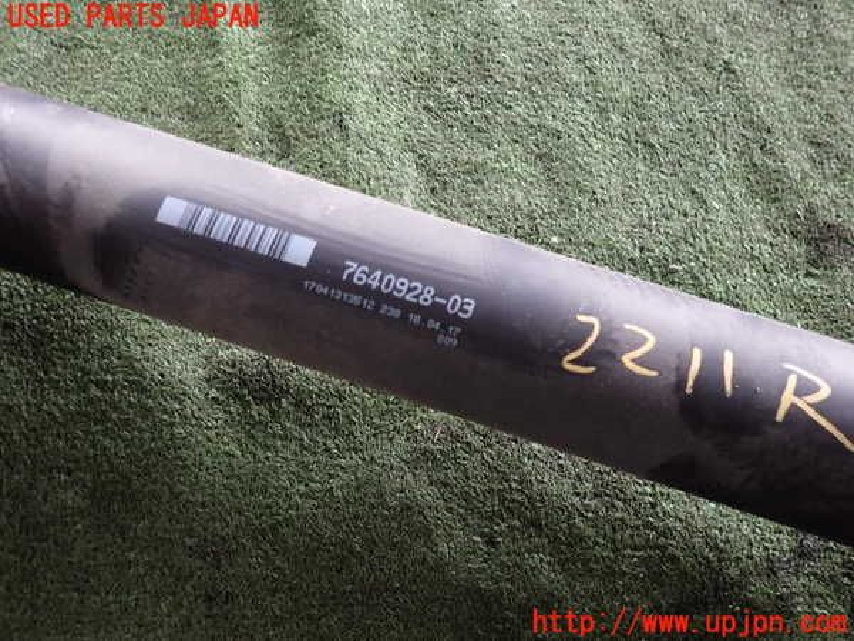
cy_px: 320
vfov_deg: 54.9
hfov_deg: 69.4
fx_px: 617
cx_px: 427
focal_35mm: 25
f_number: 2
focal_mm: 4.5
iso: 200
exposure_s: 1/40
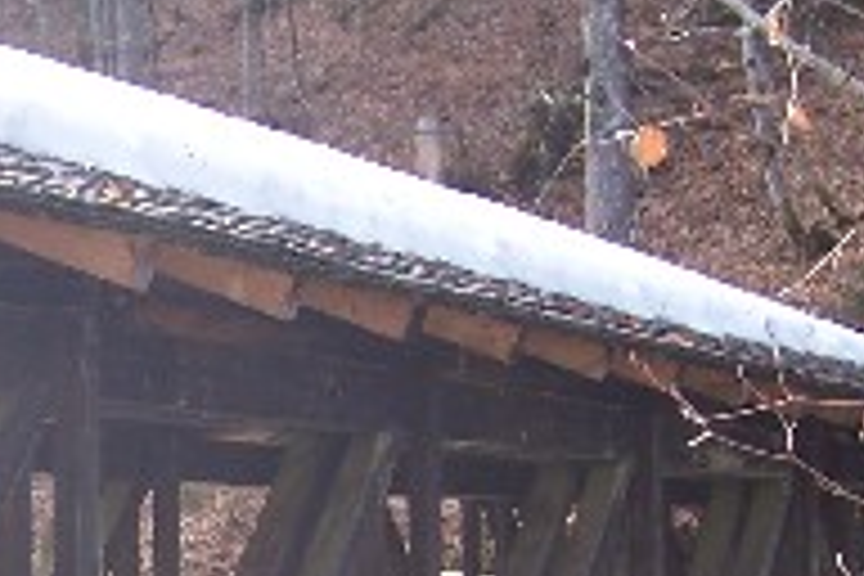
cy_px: 774
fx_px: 2496
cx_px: -54
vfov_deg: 12.7
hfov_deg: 19.0
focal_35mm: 104
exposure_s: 1/250
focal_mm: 5.6
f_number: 2.7
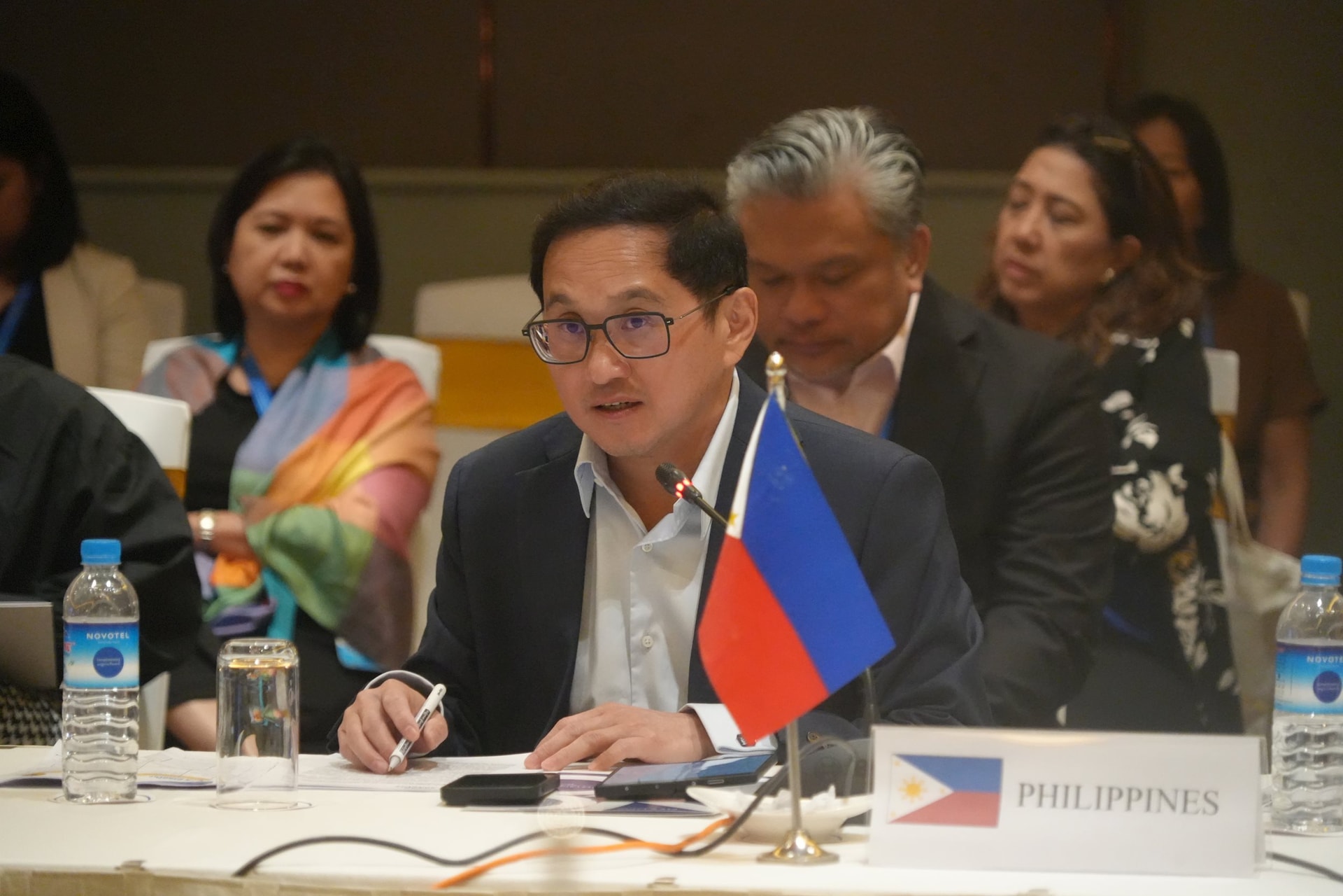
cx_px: 672
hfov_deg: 9.5
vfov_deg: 6.4
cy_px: 448
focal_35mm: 216
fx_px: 8057
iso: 12800
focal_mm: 216
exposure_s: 1/125
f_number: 6.3
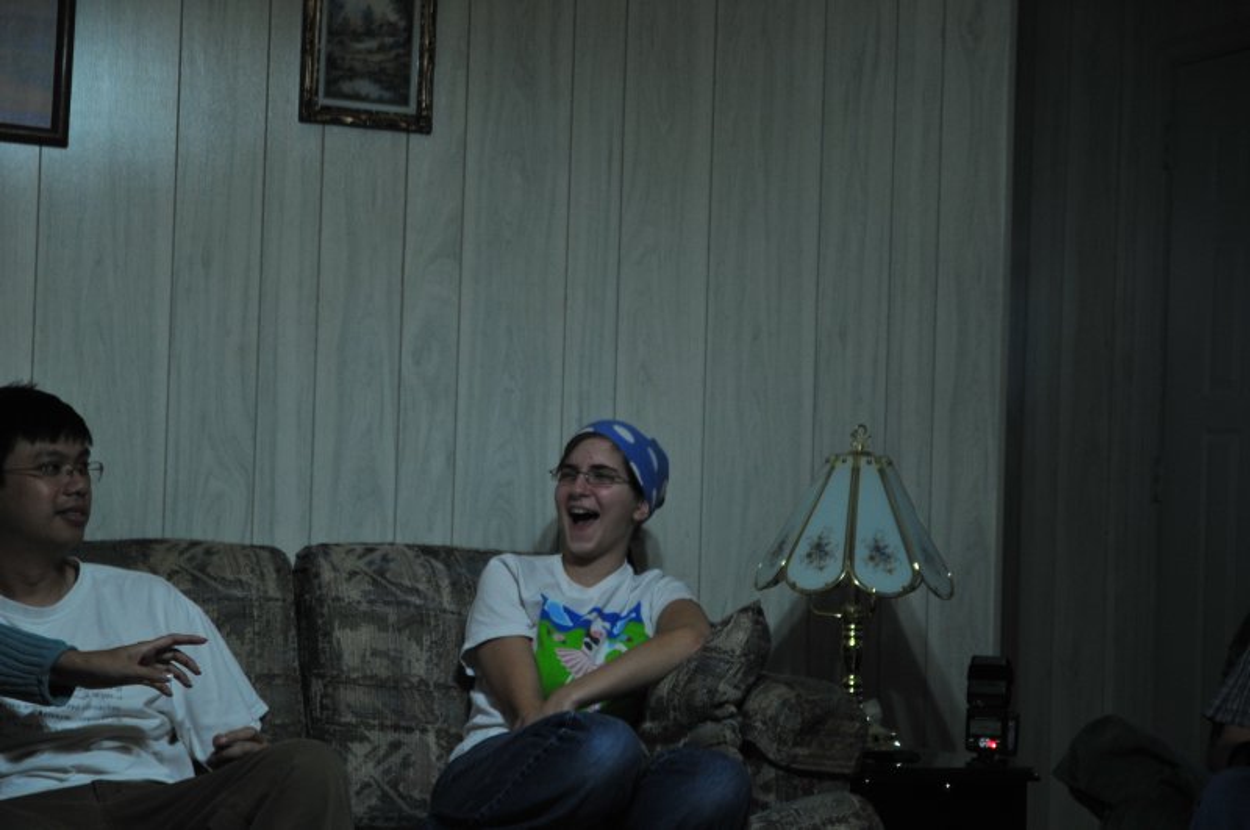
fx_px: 2600
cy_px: 415
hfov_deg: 27.0
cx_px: 625
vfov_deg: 18.1
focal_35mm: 75
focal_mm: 50
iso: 640
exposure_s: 1/40
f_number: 2.8
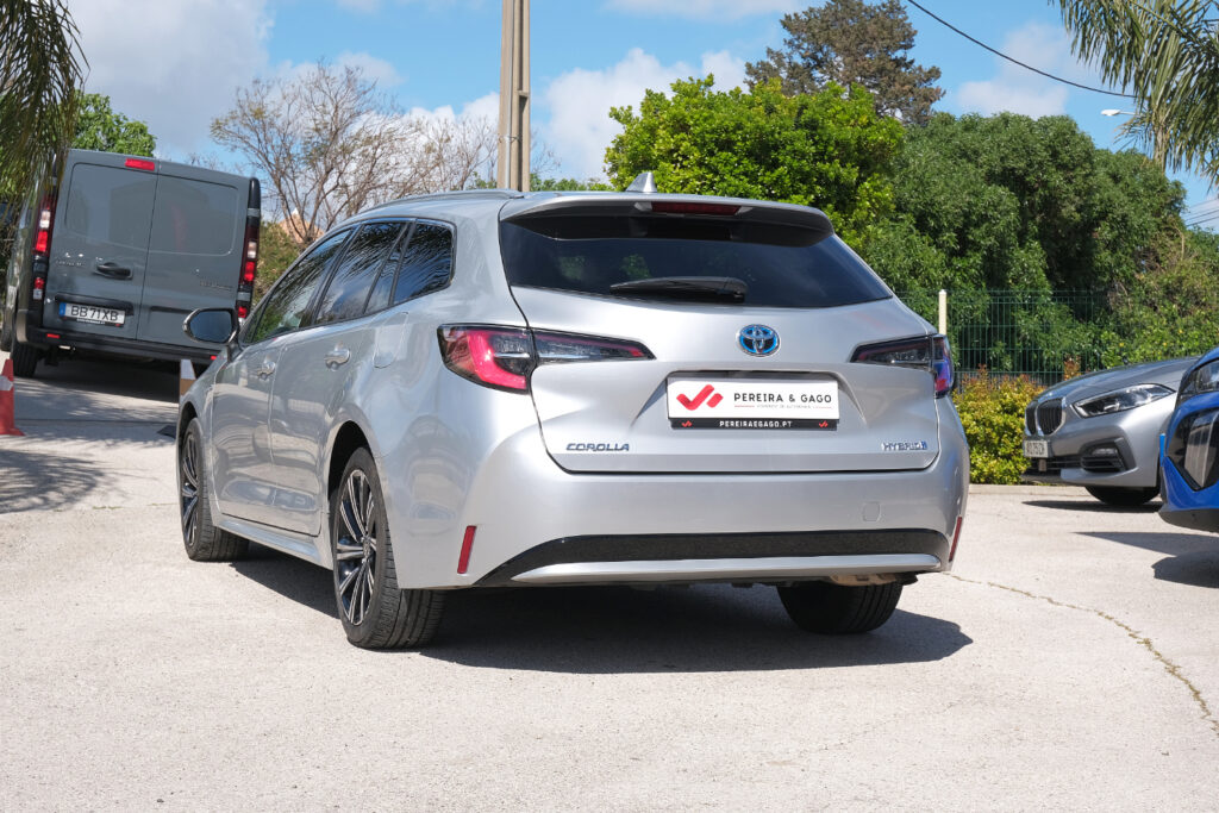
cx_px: 610
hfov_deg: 32.9
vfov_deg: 22.3
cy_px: 406
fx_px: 2066
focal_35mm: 61
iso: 160
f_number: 10
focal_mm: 40.8
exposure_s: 1/250
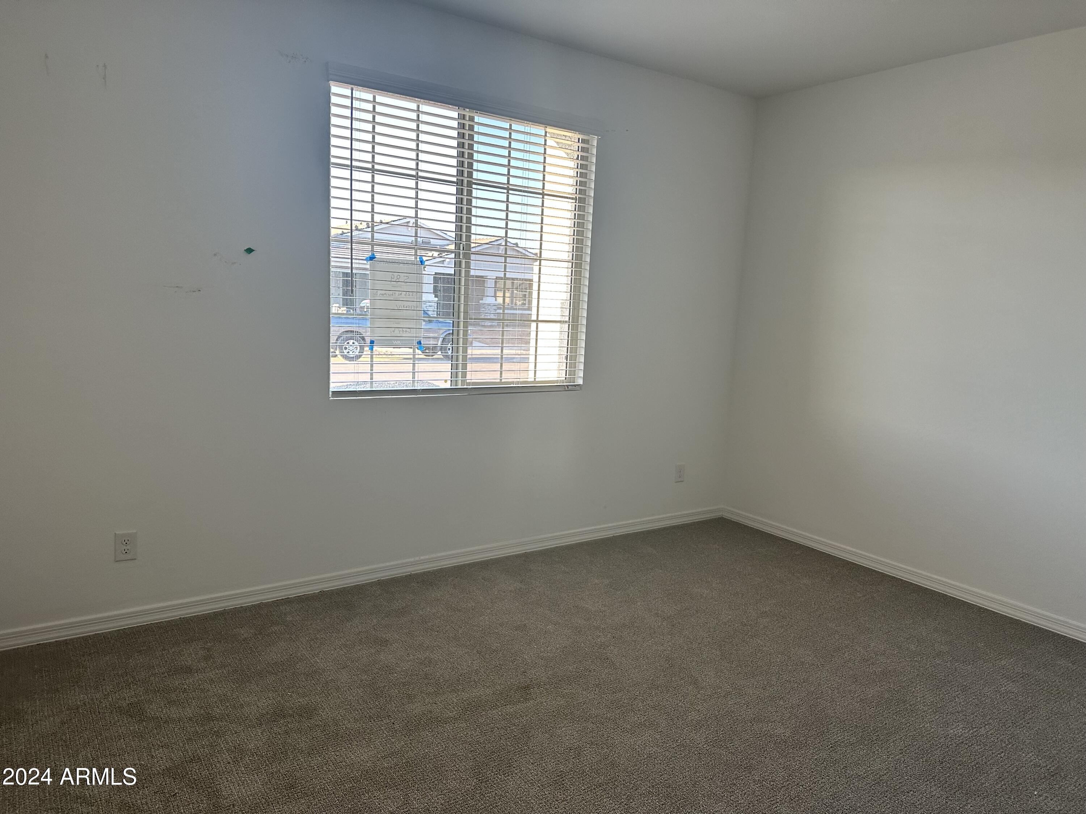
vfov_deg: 56.8
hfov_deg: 71.6
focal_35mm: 24
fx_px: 753
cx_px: 543
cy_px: 407
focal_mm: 6.86
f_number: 1.78
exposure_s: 1/120
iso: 160
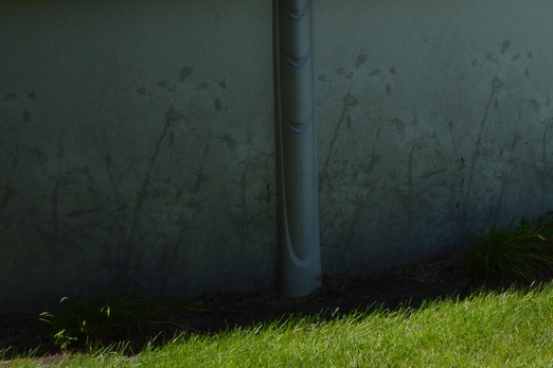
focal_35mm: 84
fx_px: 1289
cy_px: -104
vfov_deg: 15.5
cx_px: 814
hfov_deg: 20.8
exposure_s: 1/250
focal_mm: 18
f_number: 8
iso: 100
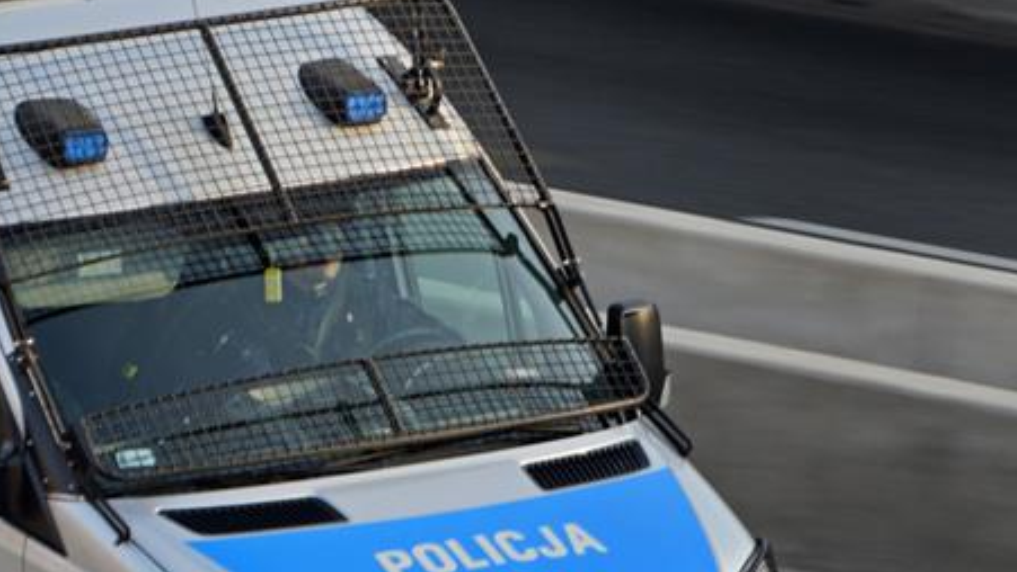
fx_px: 16050
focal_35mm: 595
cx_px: 228
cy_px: 479
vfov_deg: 2.0
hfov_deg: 3.6
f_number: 5.6
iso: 100
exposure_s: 1/160
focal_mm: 250
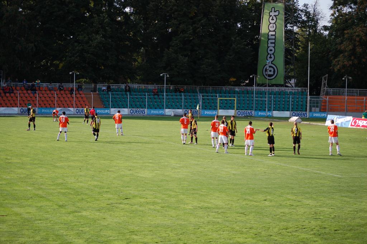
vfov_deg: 14.0
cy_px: 122
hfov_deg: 20.9
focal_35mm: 98
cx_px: 184
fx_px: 993
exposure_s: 1/1000
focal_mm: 65
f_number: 4.2
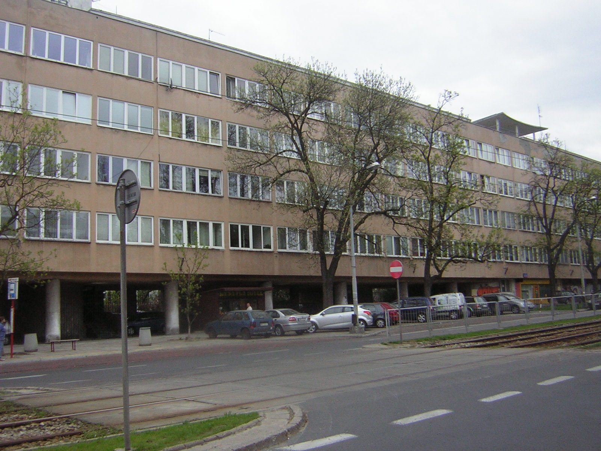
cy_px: 226
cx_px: 300
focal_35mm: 36
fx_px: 625
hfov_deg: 51.4
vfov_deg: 39.7
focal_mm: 4.7
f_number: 5.2
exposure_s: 1/155
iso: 80
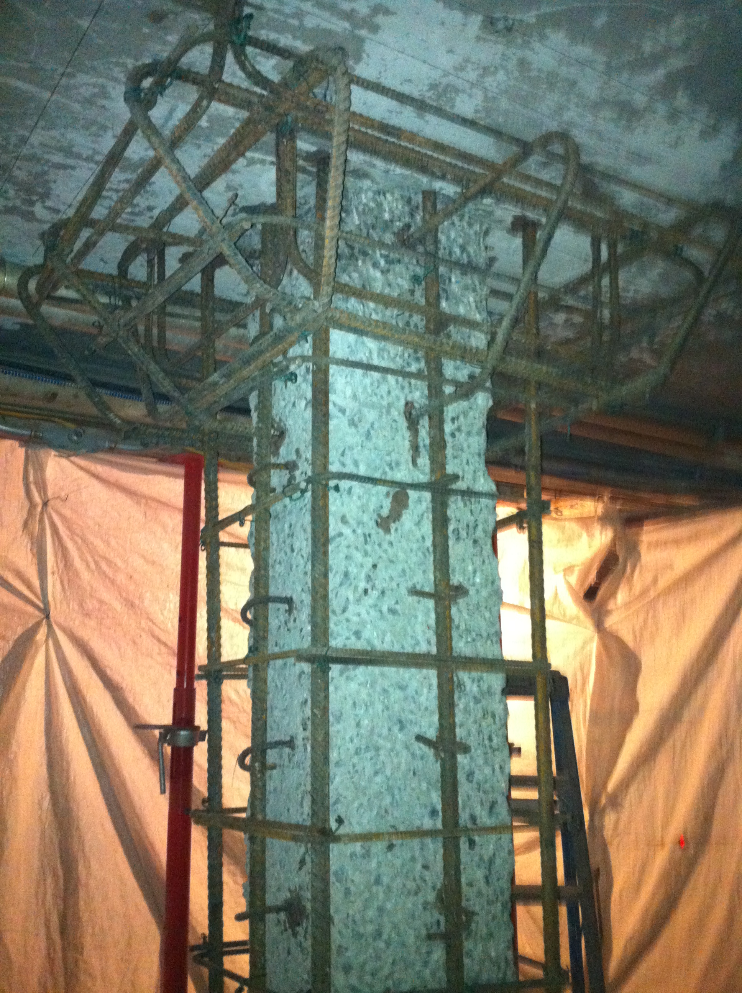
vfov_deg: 52.7
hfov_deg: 40.6
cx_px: 371
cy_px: 496
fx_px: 1003
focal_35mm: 35
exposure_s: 1/15
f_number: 2.8
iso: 800
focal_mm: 3.85
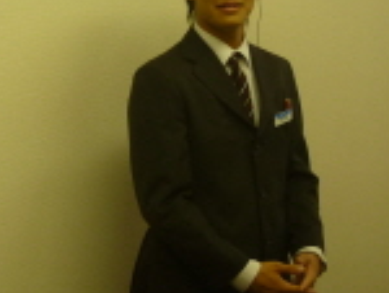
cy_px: 93
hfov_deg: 21.6
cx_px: 21
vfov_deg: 16.8
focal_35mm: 88
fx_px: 990
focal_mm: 5.5
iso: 125
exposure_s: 1/30
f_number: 2.8
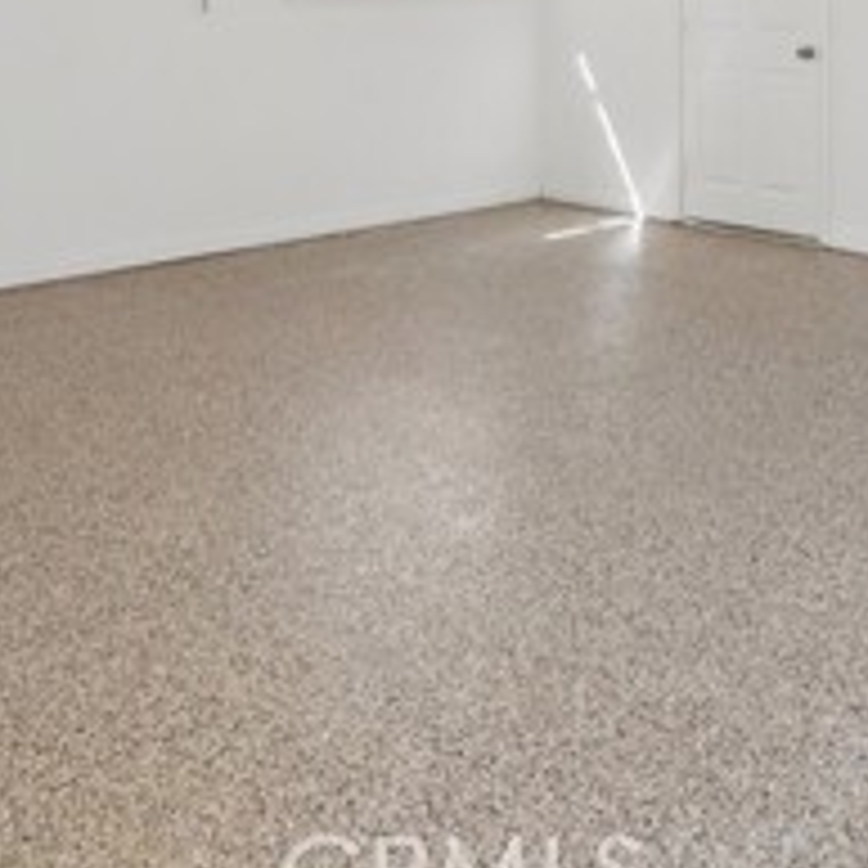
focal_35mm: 45
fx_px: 1277
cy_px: -18
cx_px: 850
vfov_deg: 34.0
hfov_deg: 34.5
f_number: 8
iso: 400
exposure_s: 1/30
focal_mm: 16
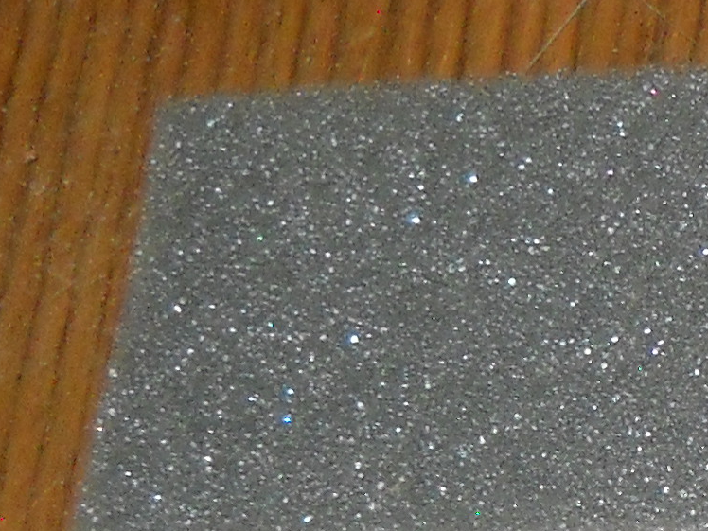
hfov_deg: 10.2
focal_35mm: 179
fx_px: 3661
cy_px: 550
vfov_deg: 8.2
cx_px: 1449
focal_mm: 6.72
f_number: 5.5
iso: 400
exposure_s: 1/42
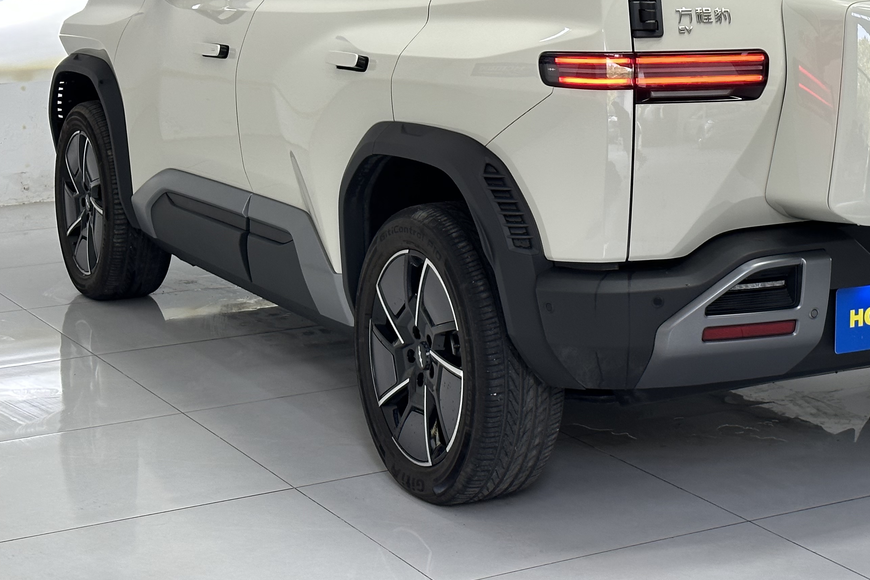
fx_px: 1885
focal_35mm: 78
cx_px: 605
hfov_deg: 25.8
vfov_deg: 17.4
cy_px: 125
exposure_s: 1/98
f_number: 1.78
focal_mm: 6.86
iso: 80
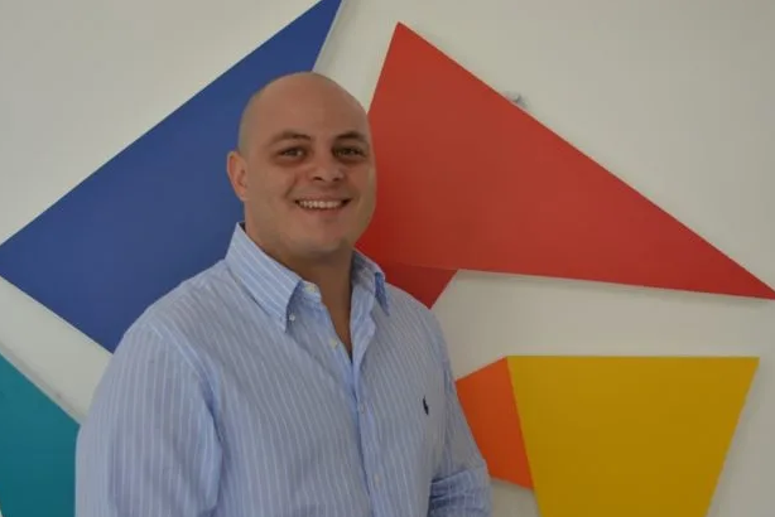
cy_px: 303
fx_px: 1292
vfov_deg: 22.6
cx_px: 336
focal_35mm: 60
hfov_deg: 33.3
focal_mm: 32
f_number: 5
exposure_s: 1/100
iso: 400
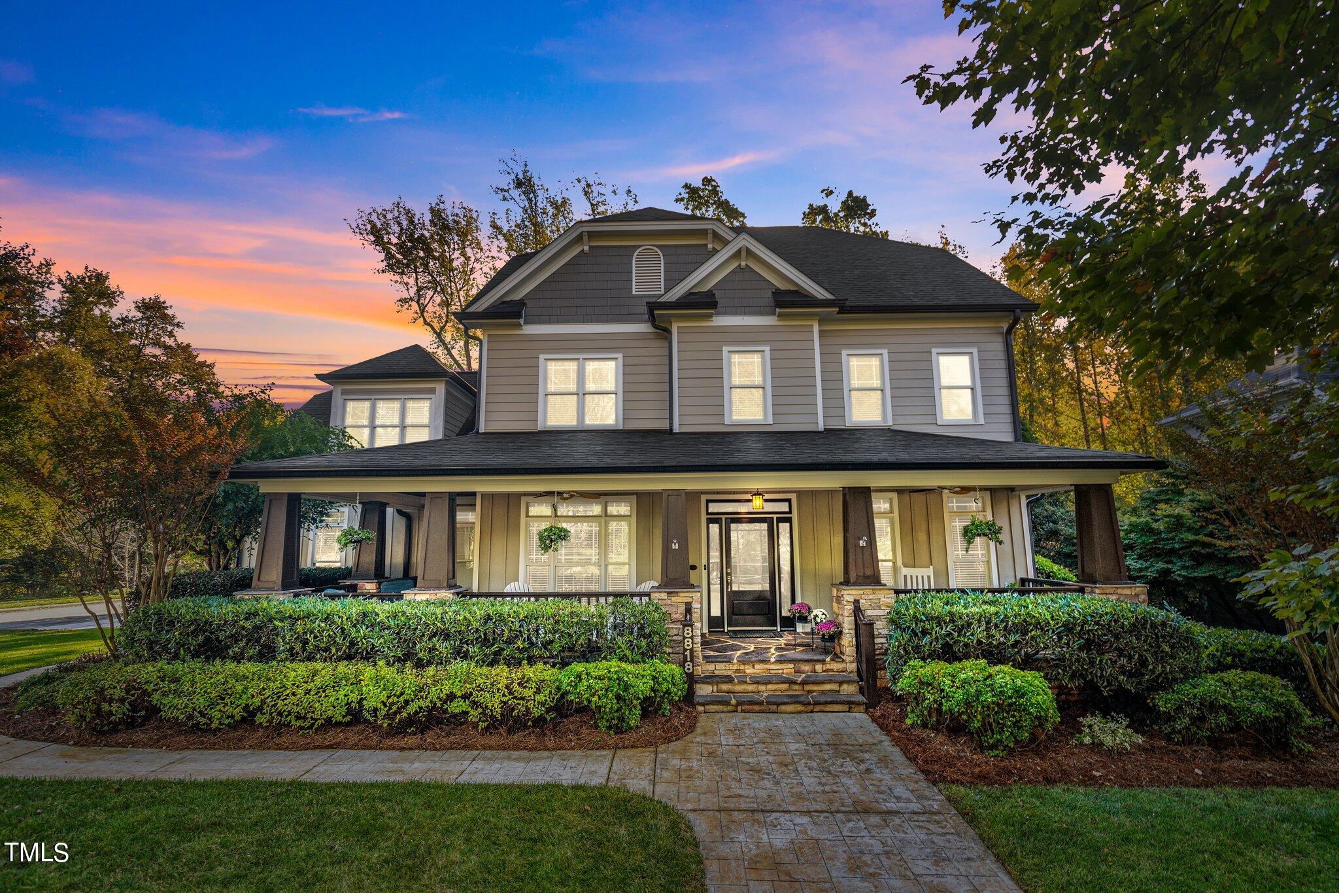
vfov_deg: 73.7
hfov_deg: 96.7
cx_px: 670
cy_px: 446
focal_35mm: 16
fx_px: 595
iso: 250
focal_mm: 16
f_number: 4
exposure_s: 1/60
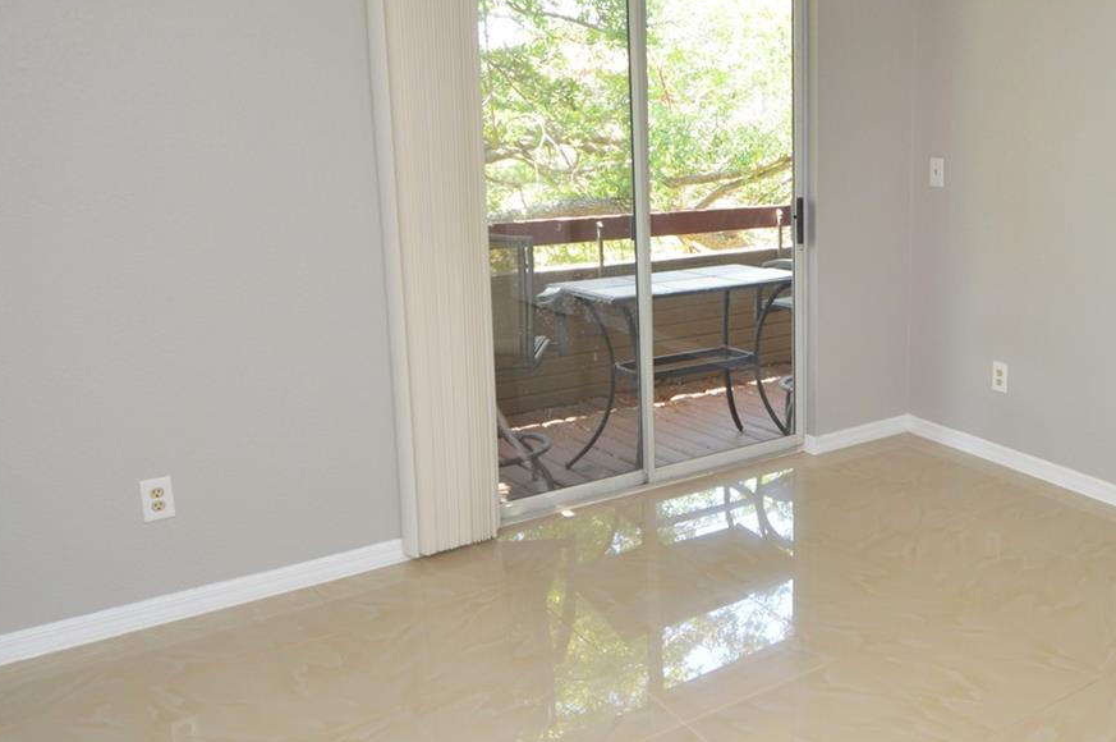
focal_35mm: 33
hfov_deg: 54.5
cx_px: 840
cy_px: 319
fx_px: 1022
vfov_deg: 39.8
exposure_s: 1/80
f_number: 4.5
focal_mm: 12
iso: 400
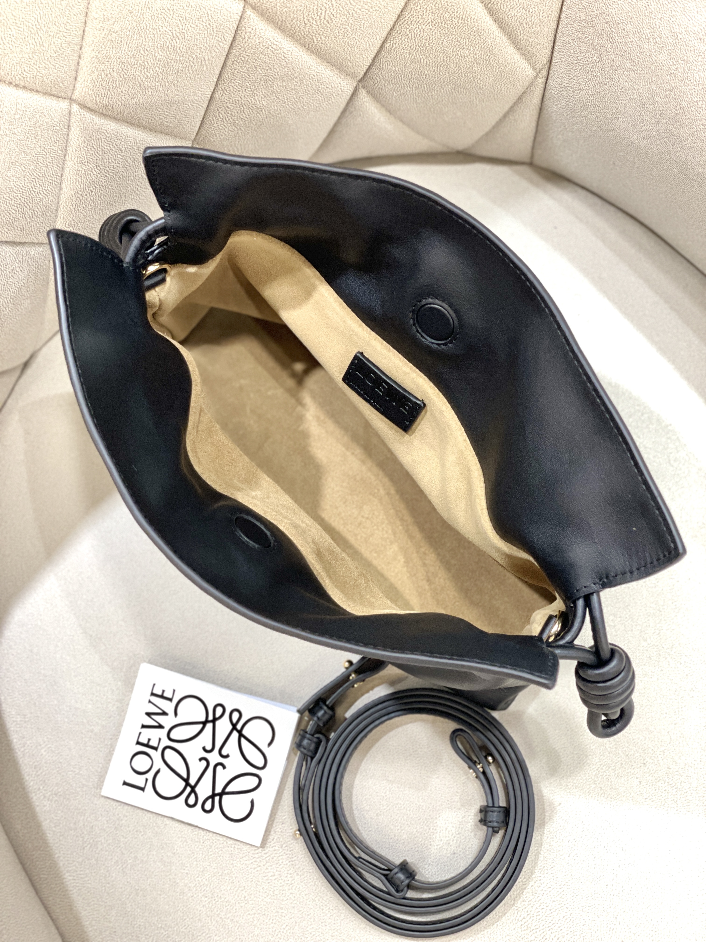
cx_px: 353
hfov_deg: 28.0
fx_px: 1414
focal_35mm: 52
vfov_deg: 36.8
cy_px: 471
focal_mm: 6
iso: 250
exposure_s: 1/72
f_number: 2
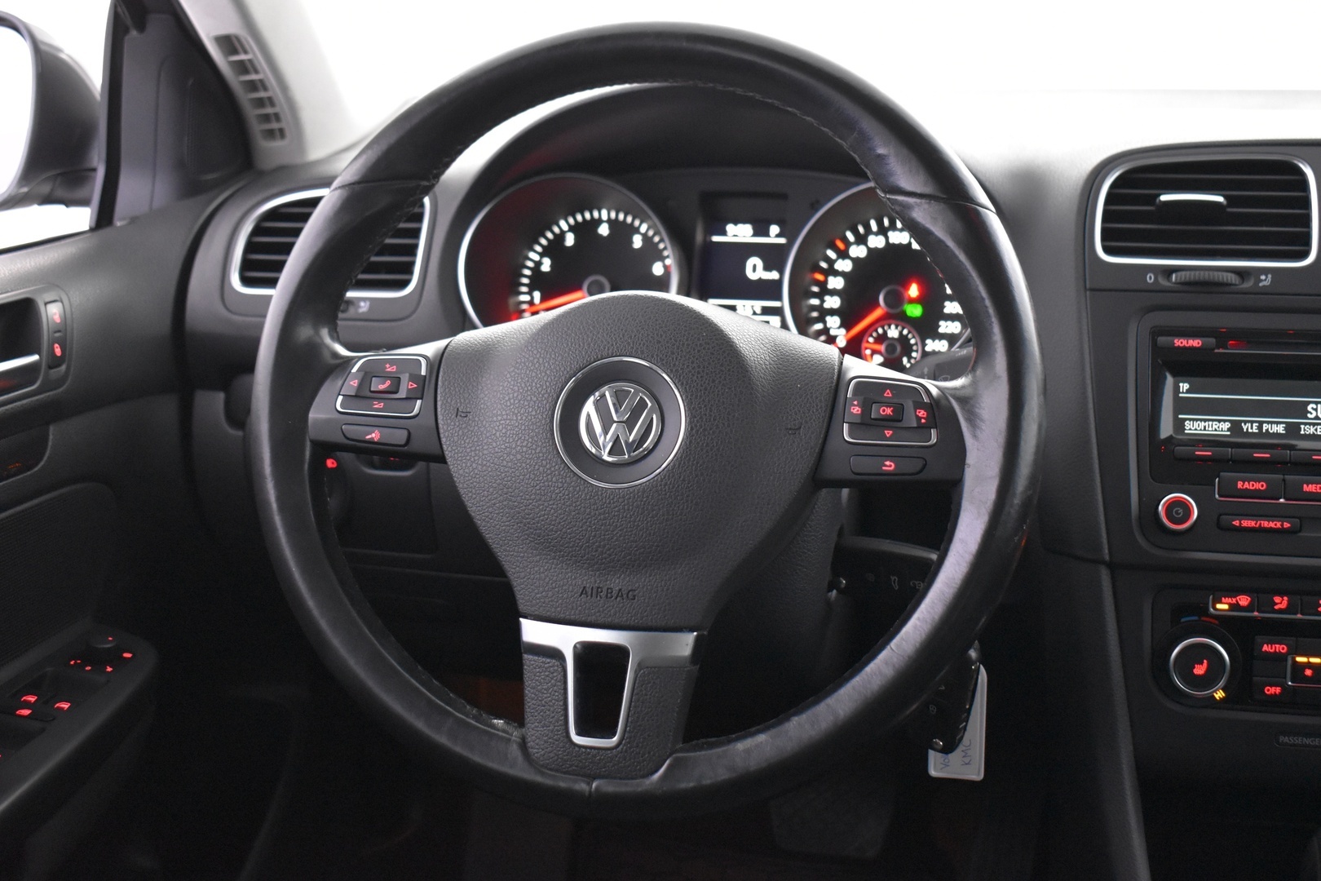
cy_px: 440
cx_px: 660
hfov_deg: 42.3
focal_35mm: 46
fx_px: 1706
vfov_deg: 28.9
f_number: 4.2
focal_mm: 31
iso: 3200
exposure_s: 1/15
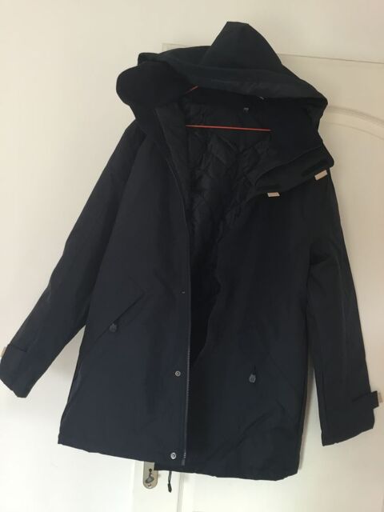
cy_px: 256
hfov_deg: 45.4
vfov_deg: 58.4
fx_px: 459
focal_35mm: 31
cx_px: 192
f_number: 2.4
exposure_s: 1/33
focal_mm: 3.3
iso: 100
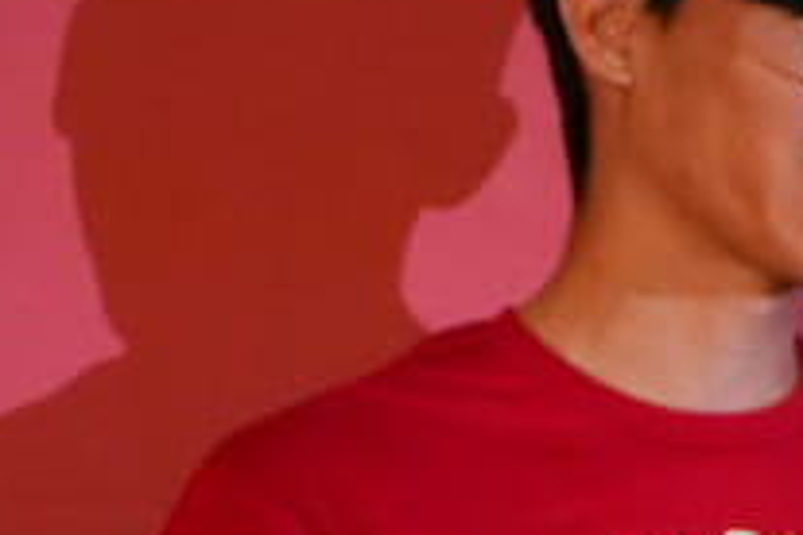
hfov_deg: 2.8
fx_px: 16170
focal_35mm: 725
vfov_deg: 1.9
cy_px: 500
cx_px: 1753
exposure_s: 1/250
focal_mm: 125
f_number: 5
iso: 5000
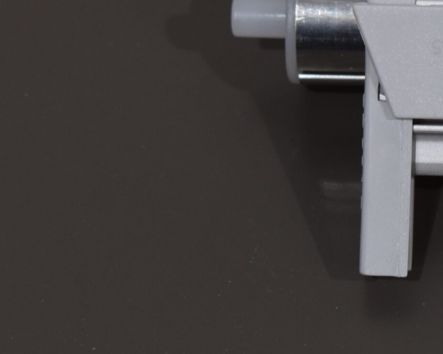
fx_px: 2823
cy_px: 147
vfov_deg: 7.2
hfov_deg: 8.9
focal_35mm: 215
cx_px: 526
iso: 400
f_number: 8
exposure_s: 1/60
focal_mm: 55
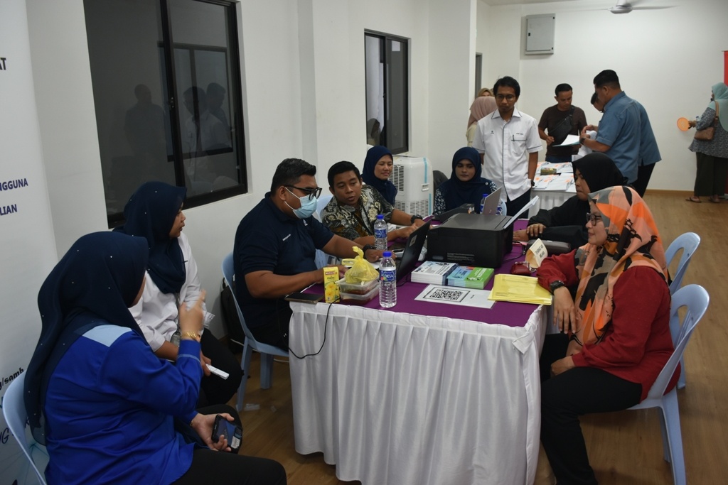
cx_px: 364
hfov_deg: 61.9
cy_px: 242
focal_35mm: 30
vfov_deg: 43.6
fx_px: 607
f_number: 4
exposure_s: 1/60
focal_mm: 20
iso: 400
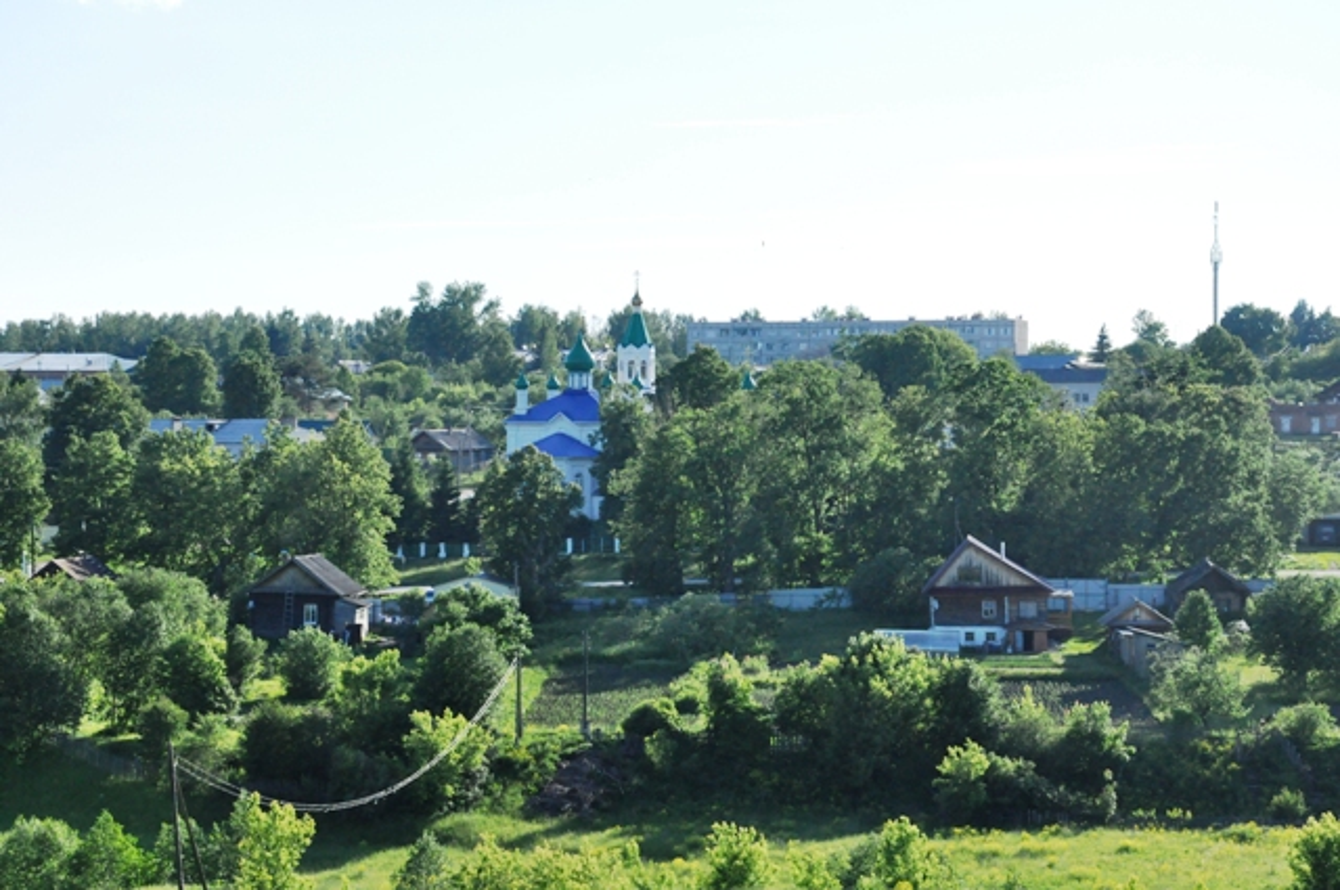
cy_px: 445
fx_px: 3680
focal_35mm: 99
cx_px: 670
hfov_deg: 20.6
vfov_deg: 13.8
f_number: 11
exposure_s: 1/2000
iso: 1600
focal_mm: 66
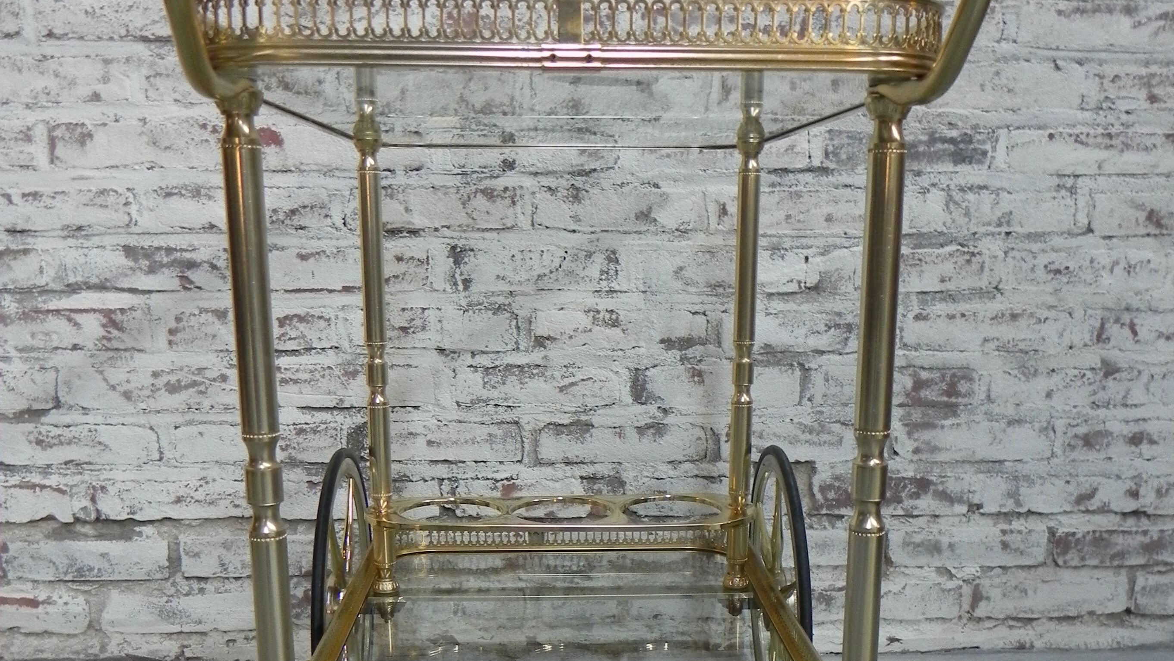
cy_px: 487
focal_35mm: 38
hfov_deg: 52.8
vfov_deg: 30.7
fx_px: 1183
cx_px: 590
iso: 288
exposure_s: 1/30
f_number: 2.8
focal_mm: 4.6
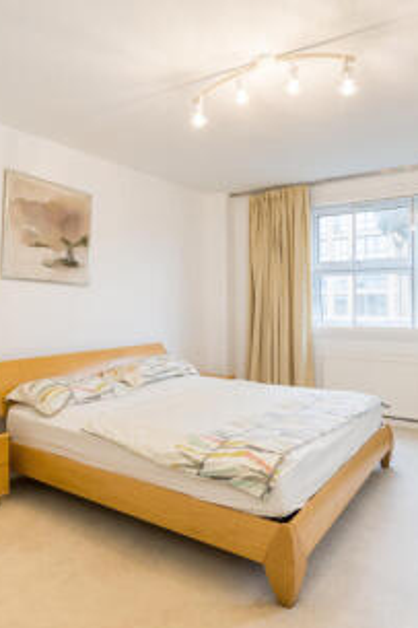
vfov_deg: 71.5
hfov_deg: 51.2
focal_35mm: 25
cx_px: 212
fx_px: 436
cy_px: 310
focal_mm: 16
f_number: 7.1
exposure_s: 1/5
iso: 400
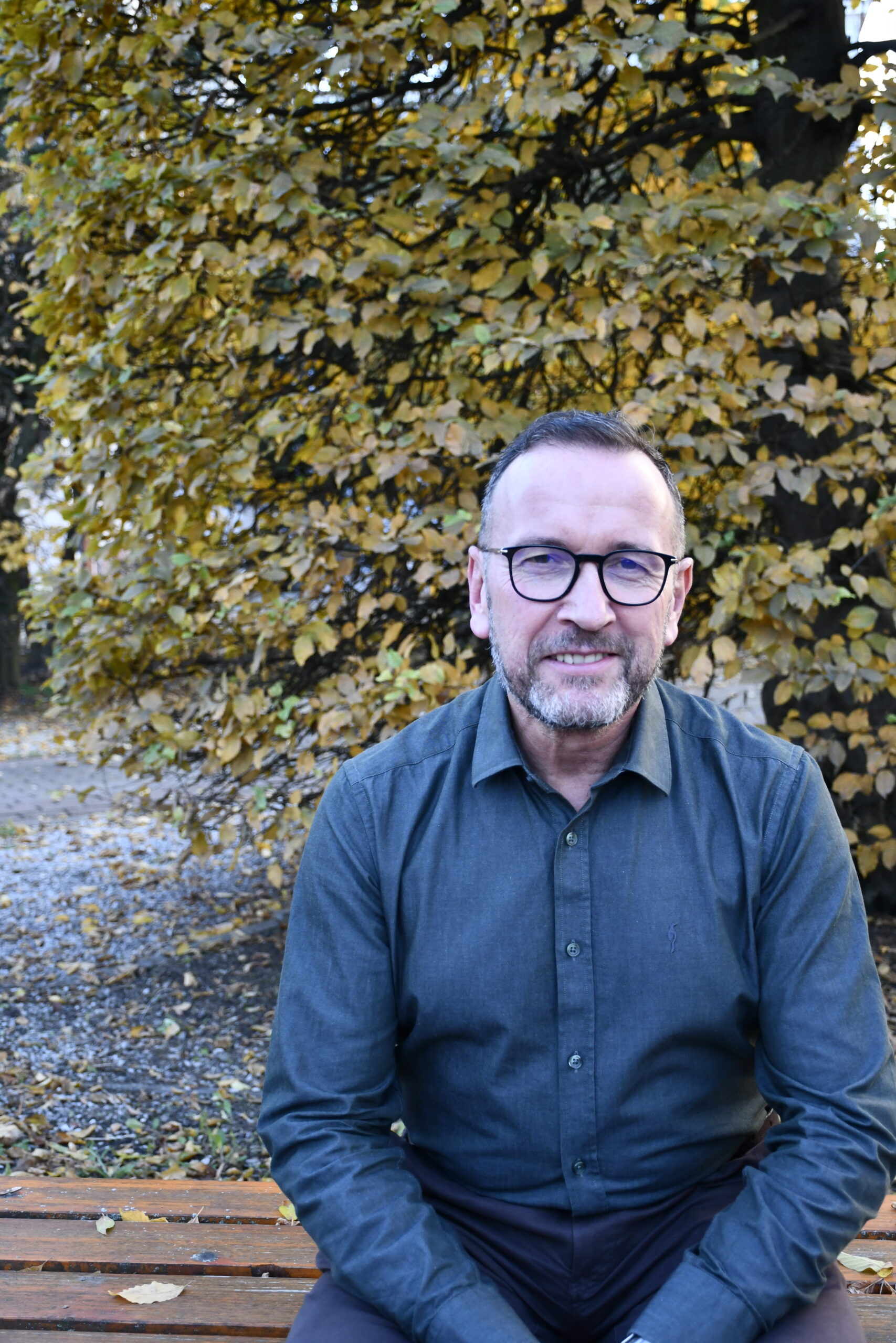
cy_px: 672
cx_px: 448
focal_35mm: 48
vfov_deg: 41.1
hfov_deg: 28.1
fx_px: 1792
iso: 800
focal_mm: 32
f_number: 4
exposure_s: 1/200
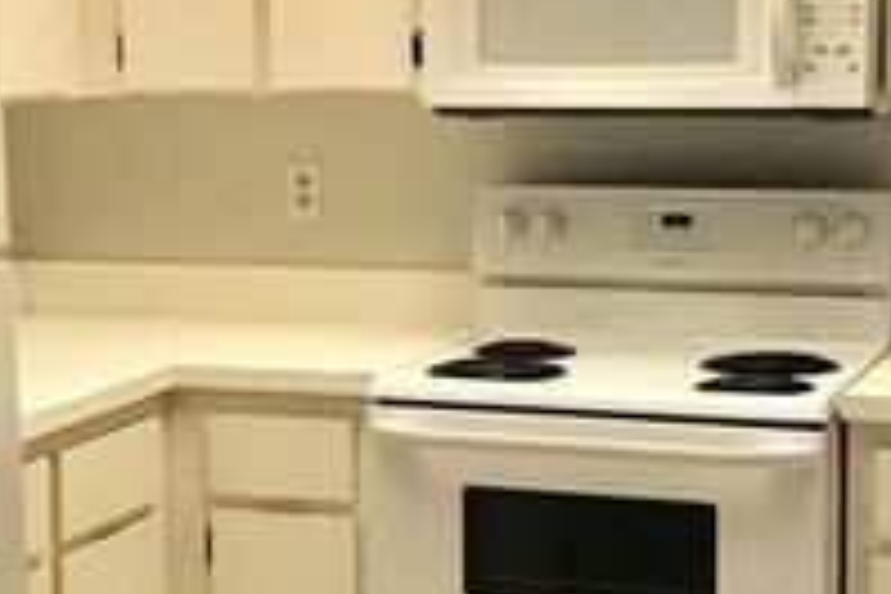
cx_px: 333
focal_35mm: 98
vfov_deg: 14.0
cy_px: 313
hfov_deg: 20.8
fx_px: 2425
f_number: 1.8
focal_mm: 3.99
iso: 25
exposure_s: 1/40
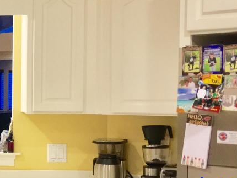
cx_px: -77
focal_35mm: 92
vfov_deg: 16.0
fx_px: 630
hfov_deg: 19.5
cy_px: 120
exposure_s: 1/30
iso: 125
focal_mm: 4.15
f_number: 2.2
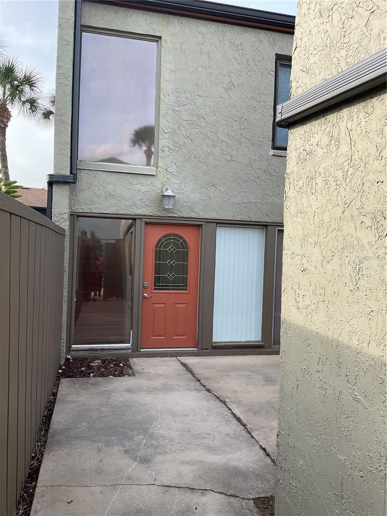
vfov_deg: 61.7
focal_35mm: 29
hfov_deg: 48.2
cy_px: 258
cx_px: 194
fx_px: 432
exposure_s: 1/457
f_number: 1.8
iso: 16
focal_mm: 3
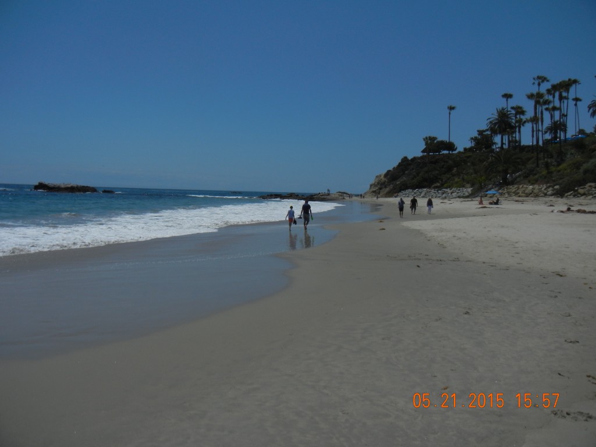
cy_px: 224
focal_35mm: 30
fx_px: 517
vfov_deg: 46.8
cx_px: 298
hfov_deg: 60.0
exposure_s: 1/1900
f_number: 7
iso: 160
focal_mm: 5.4
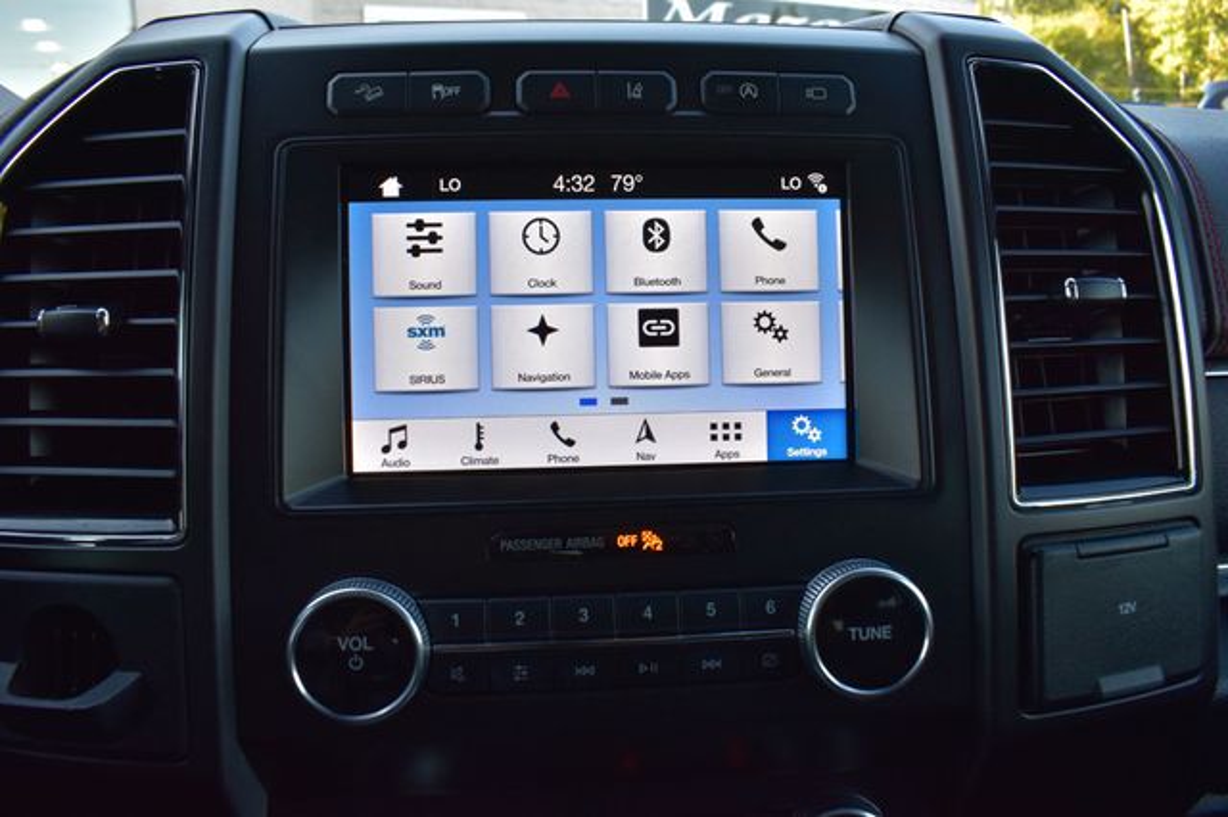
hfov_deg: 67.4
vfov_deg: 47.9
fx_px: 920
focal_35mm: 27
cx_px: 614
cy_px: 408
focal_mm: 18
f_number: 8
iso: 400
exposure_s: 1/80
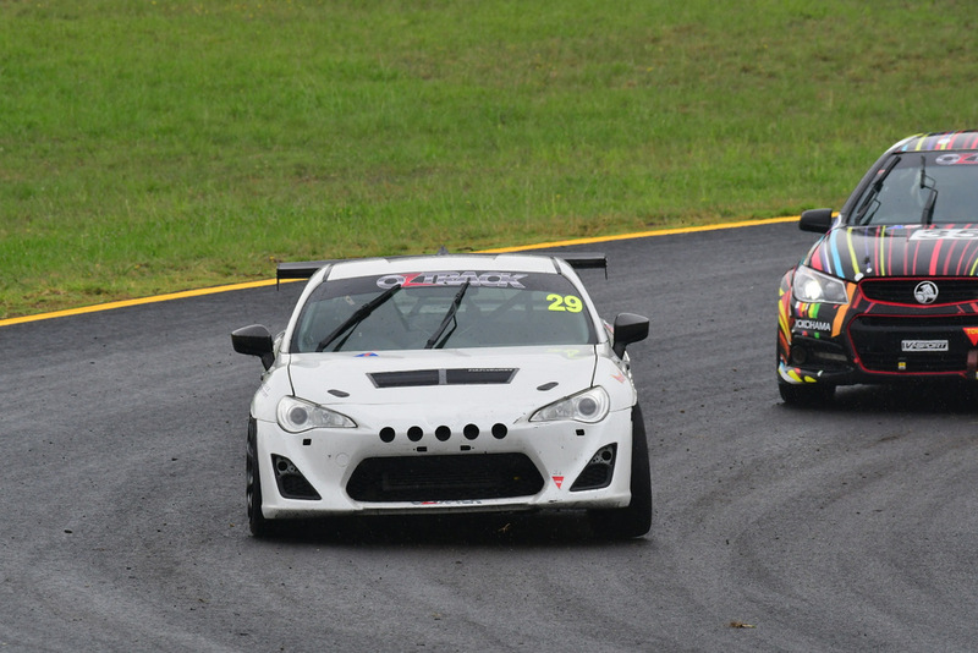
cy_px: 326
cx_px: 489
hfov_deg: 3.4
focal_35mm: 600
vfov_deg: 2.3
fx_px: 16305
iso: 1000
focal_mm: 400
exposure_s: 1/640
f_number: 11
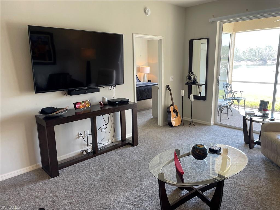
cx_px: 140
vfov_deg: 53.1
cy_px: 105
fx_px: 210
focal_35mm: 26
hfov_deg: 67.3
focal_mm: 4.2
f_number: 1.6
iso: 100
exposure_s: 1/120
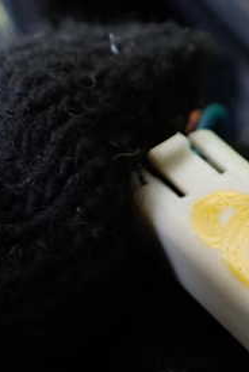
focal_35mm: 68
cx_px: 267
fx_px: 704
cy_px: 250
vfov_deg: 29.4
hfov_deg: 19.3
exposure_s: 1/125
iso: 320
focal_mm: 5.4
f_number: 2.3
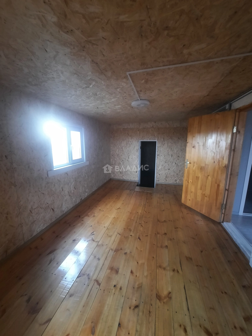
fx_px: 126
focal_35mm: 13
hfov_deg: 89.9
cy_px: 168
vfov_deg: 106.2
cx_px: 126
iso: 160
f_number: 2.2
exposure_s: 1/25
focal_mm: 1.74
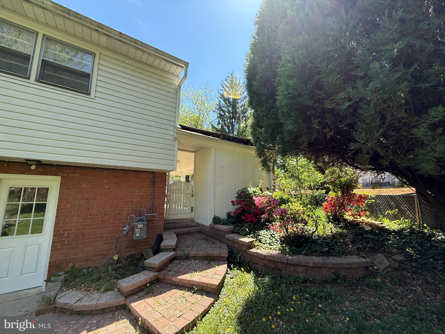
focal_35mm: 14
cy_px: 167
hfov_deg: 102.1
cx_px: 222
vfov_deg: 85.7
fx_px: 180
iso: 64
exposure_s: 1/619
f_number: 2.2
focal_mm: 2.22
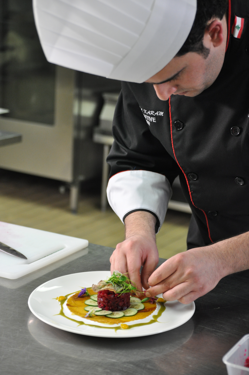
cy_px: 188
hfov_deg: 18.1
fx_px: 780
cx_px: 124
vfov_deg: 27.0
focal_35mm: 75
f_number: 2.8
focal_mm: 50
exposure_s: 1/100
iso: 800
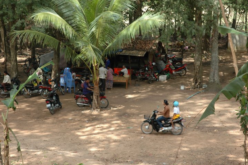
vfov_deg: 16.6
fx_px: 568
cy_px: 82
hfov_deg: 24.6
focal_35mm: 82
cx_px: 124
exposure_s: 1/125
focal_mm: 55
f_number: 5.6
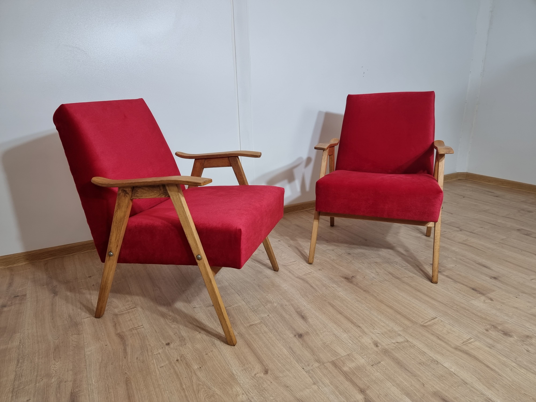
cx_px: 268
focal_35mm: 24
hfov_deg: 71.6
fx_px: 372
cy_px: 201
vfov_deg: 56.8
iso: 50
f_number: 1.8
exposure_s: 1/100
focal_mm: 6.7
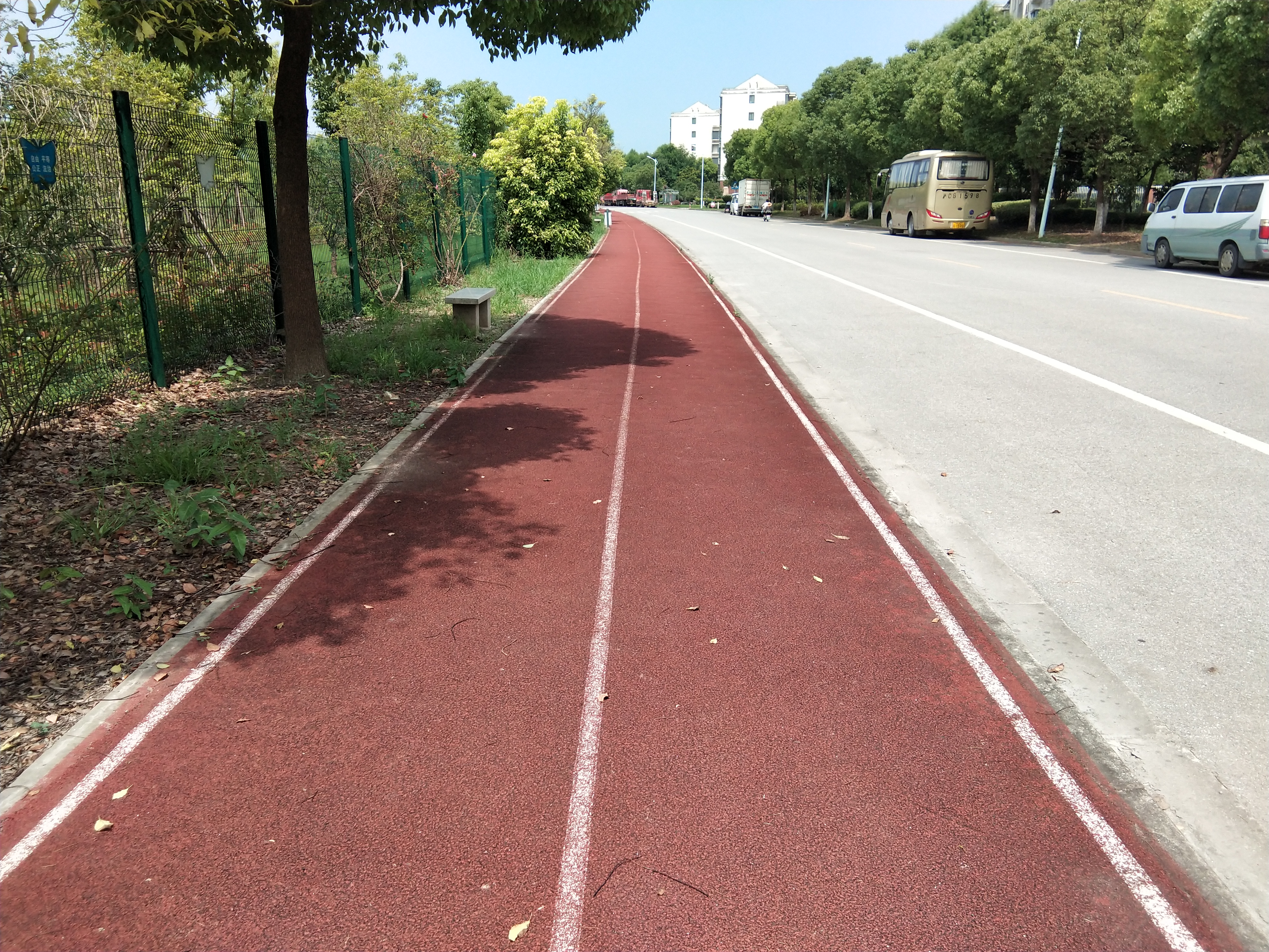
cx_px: 634
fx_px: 1136
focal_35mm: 31
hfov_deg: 58.4
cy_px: 476
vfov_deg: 45.4
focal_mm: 3.69
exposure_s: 1/643
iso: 50
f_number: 2.2
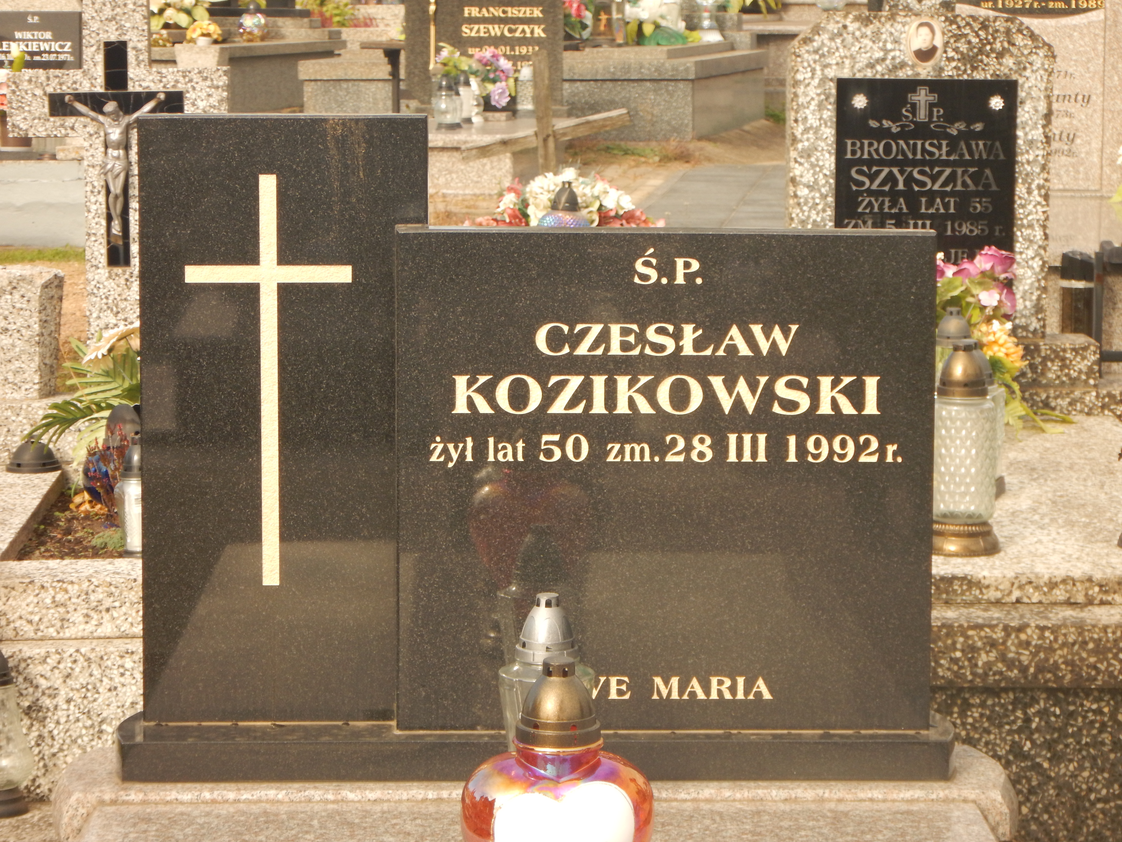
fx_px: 3274
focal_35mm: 101
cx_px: 561
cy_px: 421
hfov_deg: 19.4
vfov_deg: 14.6
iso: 125
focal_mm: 18.1
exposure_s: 1/250
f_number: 4.8
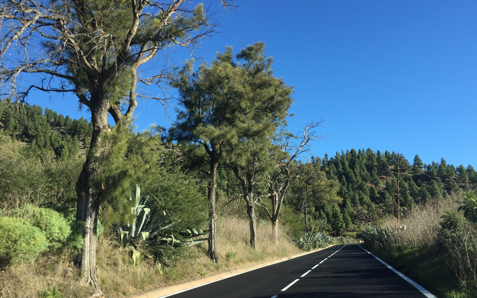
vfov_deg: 40.6
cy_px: 140
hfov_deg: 61.2
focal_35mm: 31
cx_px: 239
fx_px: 403
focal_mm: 4.15
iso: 32
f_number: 2.2
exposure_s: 1/648
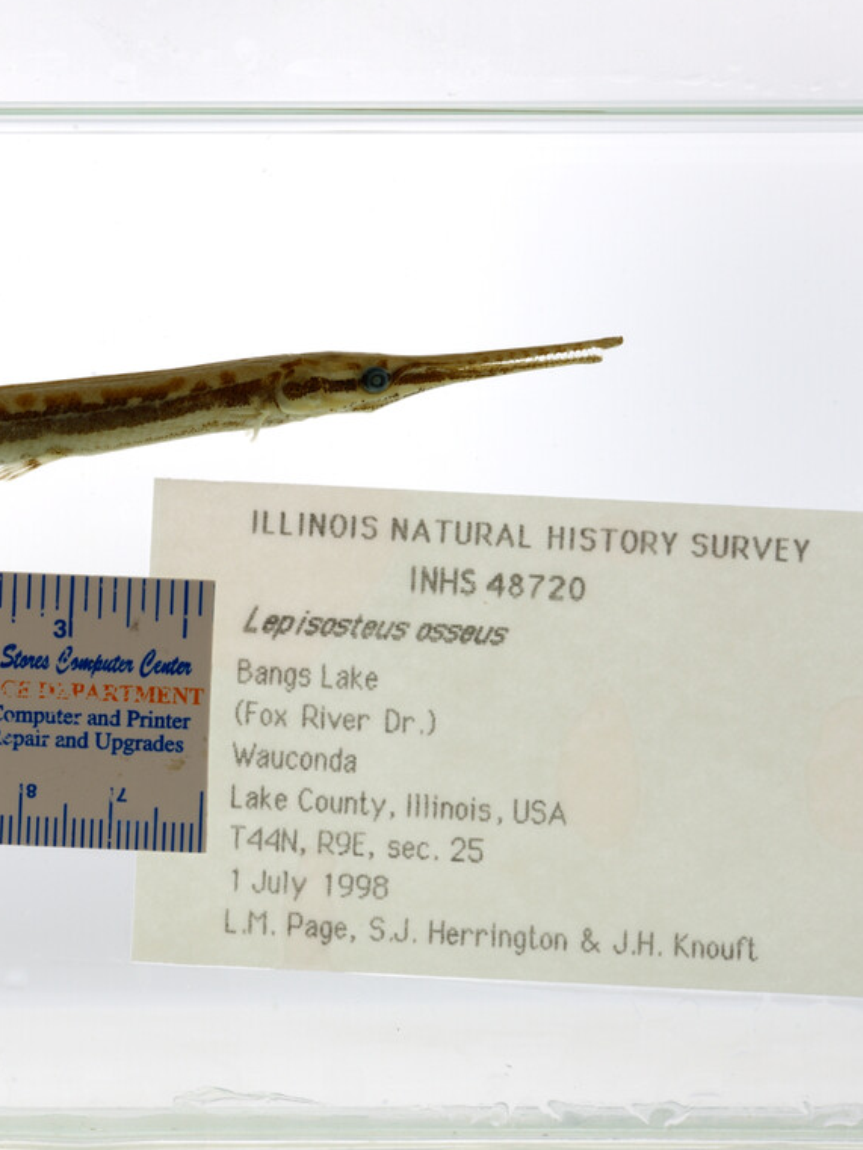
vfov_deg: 21.5
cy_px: 546
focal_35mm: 91
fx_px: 3024
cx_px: 103
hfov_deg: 16.1
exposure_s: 1/40
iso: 100
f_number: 20
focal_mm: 60
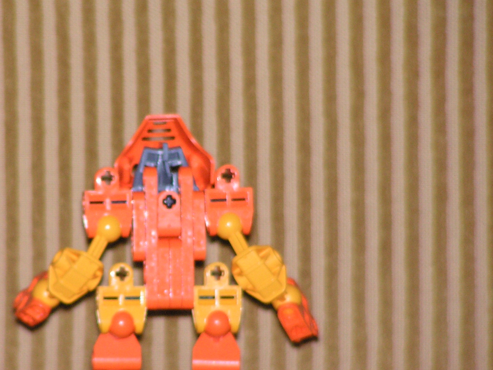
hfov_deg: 4.8
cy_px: 226
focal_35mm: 410
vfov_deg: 3.6
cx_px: 160
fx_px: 5838
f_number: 3.2
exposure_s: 1/320
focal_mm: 48
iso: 200
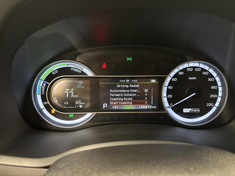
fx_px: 177
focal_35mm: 26
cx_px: 118
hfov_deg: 67.3
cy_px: 88
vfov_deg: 53.1
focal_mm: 5.96
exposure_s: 1/33
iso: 500
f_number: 1.6
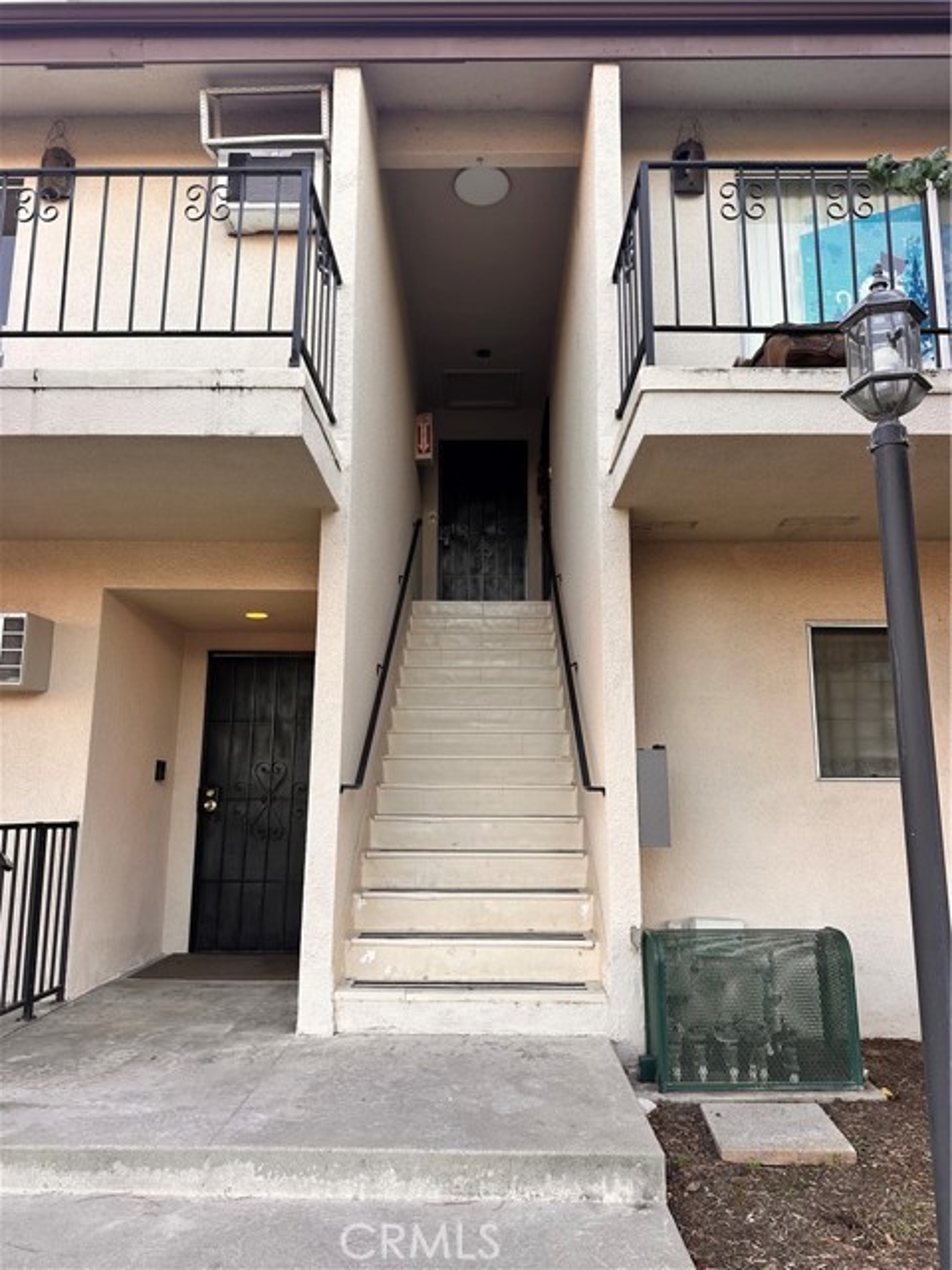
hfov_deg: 56.8
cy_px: 635
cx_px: 476
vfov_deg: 71.6
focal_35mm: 24
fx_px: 880
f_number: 1.78
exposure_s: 1/176
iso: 80
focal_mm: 6.86
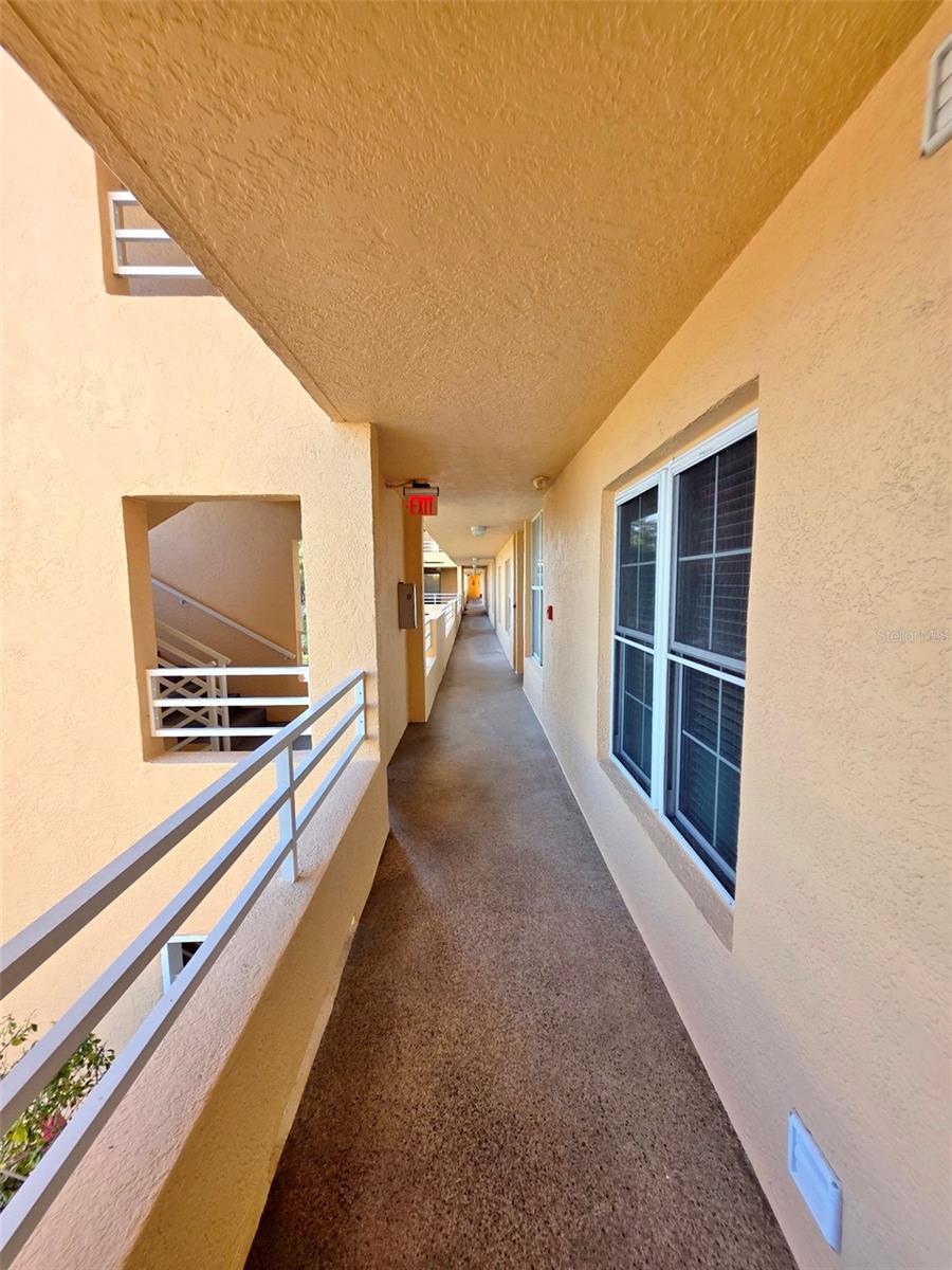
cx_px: 476
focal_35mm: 13
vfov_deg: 106.2
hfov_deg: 89.9
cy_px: 635
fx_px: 477
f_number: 1.9
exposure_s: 1/359
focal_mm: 2.2
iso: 100
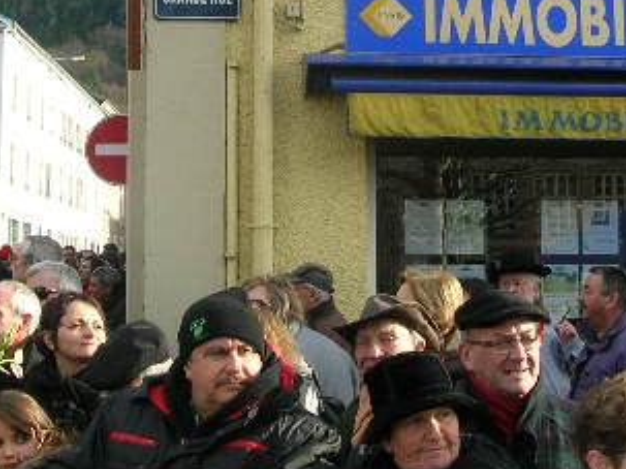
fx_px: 1338
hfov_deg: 26.3
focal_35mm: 74
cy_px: 114
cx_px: 341
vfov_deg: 19.7
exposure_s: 1/235
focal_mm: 5.8
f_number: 2.8
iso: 50
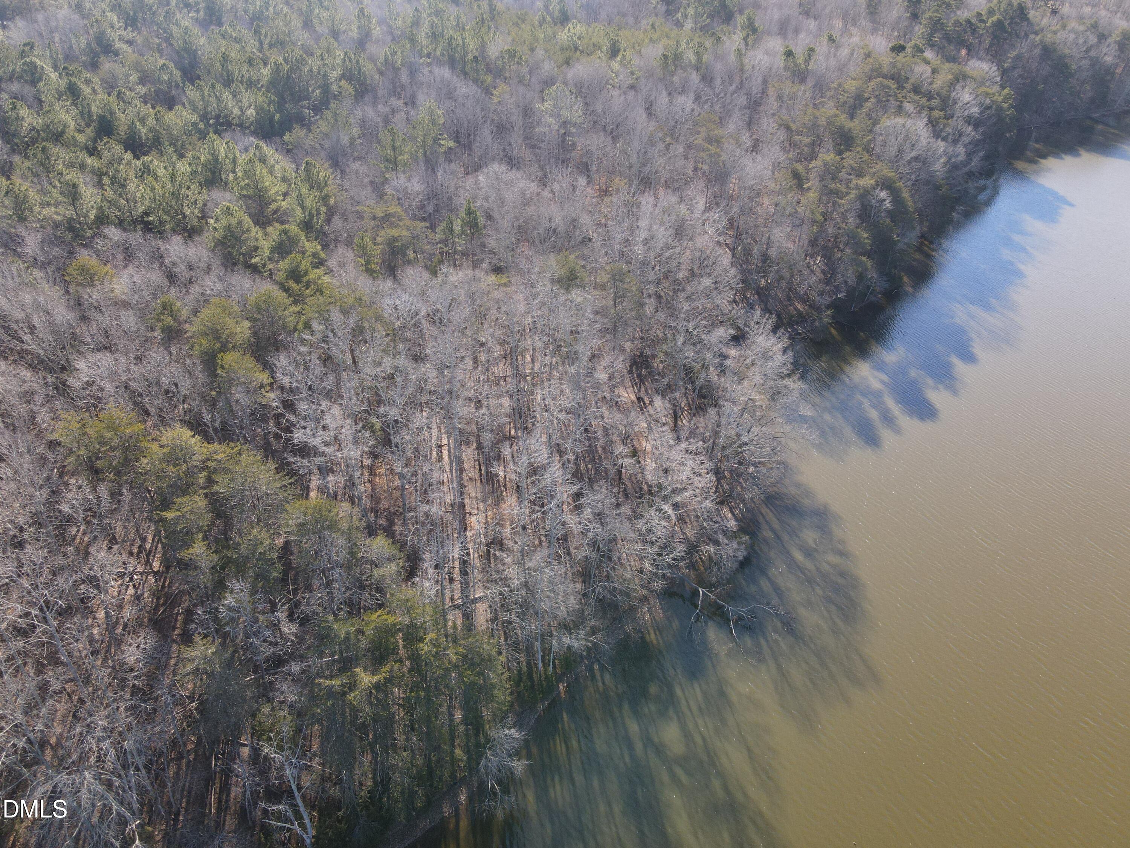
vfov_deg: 56.8
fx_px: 783
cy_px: 424
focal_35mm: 24
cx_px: 565
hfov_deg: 71.6
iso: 290
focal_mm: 4.5
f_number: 2.8
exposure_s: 1/15
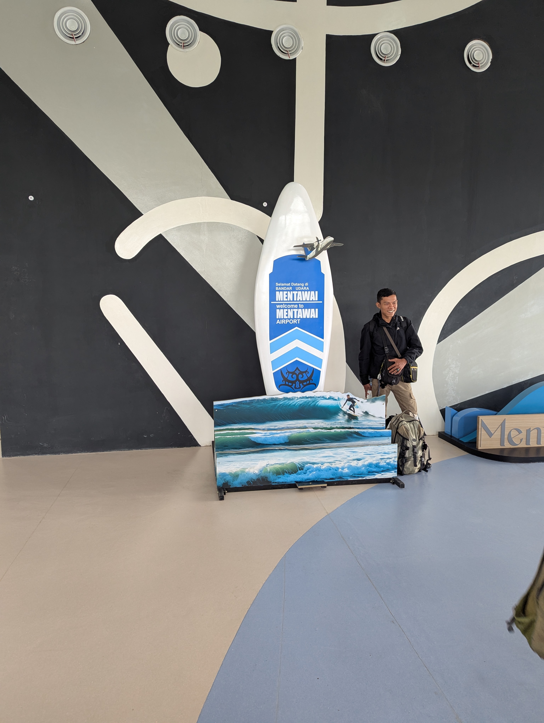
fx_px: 502
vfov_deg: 71.5
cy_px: 362
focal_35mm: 24
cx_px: 272
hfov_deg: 56.9
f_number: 1.85
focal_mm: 6.81
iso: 91
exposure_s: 1/88.2
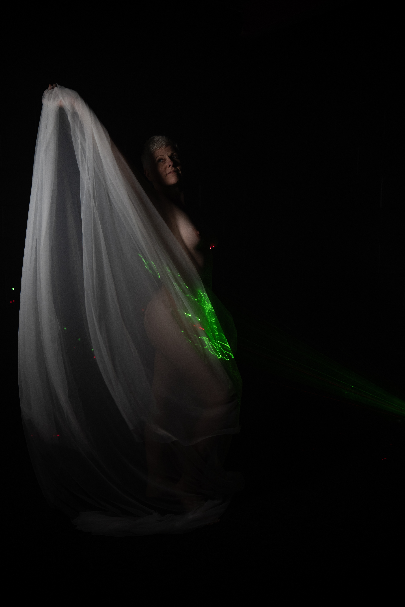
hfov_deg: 37.9
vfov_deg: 54.4
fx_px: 591
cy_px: 304
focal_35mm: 35
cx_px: 202
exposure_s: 1/160
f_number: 2
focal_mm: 35
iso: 400
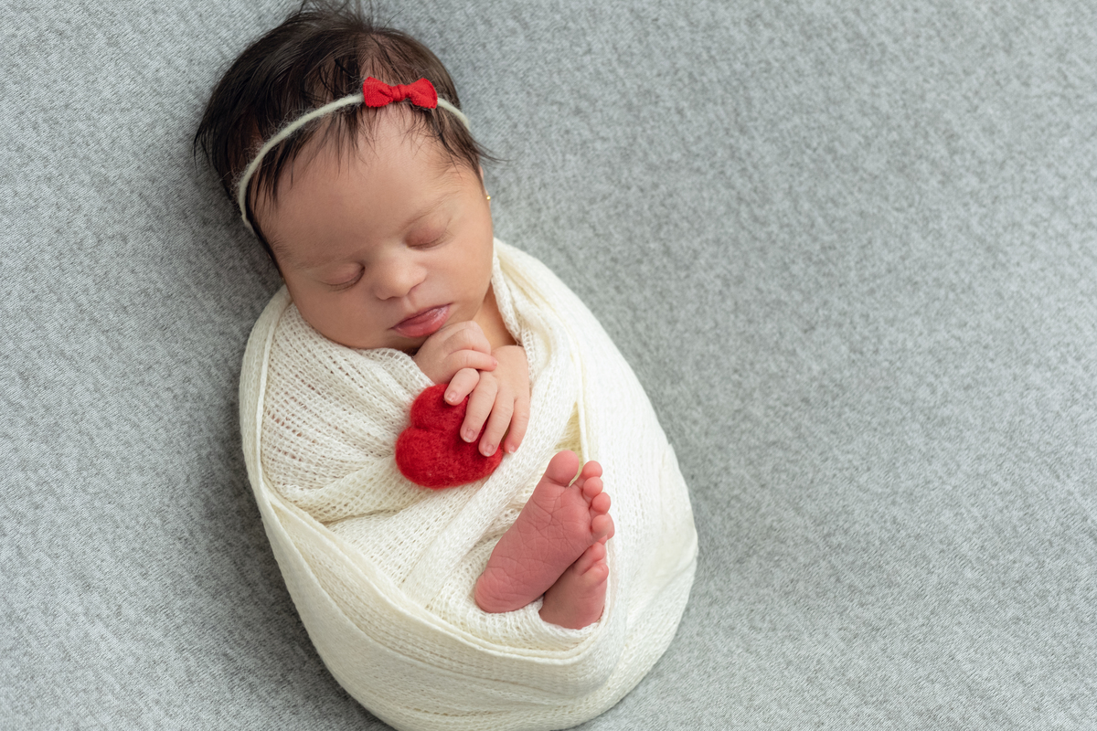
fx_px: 2559
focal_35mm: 84
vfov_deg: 16.3
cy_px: 366
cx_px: 548
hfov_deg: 24.2
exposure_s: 1/100
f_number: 4
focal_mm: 56
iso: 1000
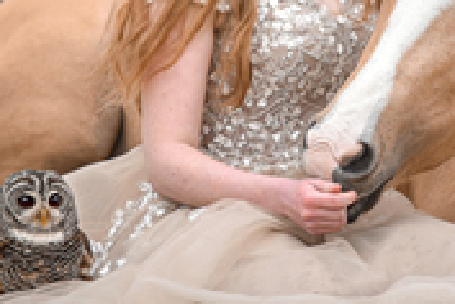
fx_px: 5915
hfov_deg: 4.4
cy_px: 4
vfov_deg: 2.9
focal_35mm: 468
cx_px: 362
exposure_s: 1/1250
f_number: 2.8
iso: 200
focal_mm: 180
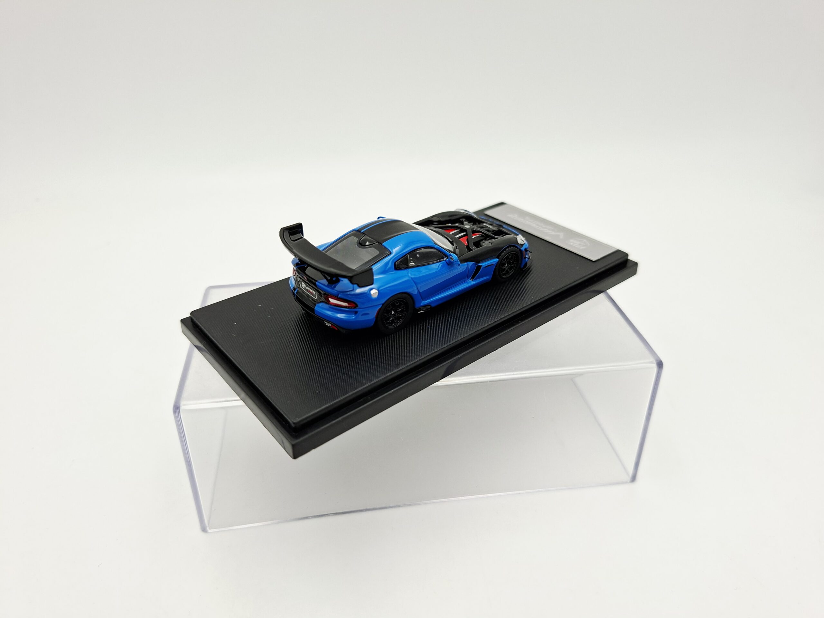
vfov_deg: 58.9
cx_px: 412
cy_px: 309
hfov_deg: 73.9
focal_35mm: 23
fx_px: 547
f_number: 1.8
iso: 50
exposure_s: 1/196
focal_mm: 5.54
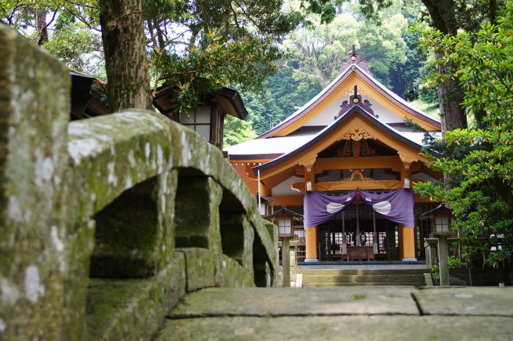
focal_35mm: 52
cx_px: 256
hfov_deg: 37.9
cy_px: 170
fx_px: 748
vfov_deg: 25.7
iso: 100
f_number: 5.6
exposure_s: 1/60
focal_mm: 35
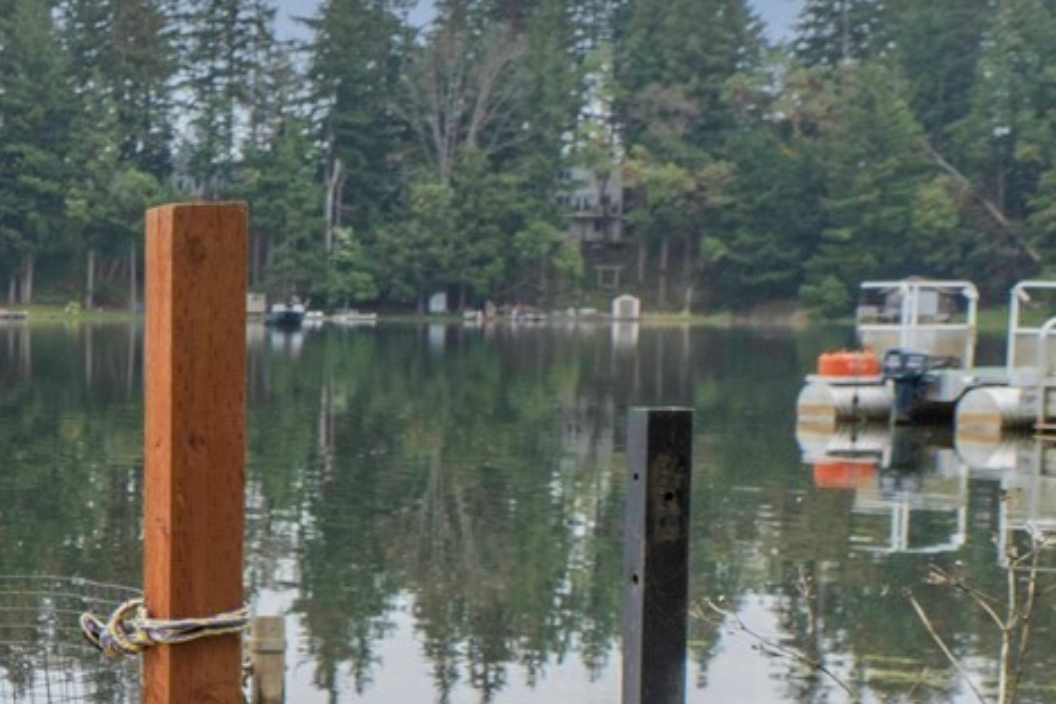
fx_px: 2874
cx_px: -552
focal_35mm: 98
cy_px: 549
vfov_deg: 13.9
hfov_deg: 18.4
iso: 500
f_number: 9
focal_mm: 18
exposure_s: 1/100
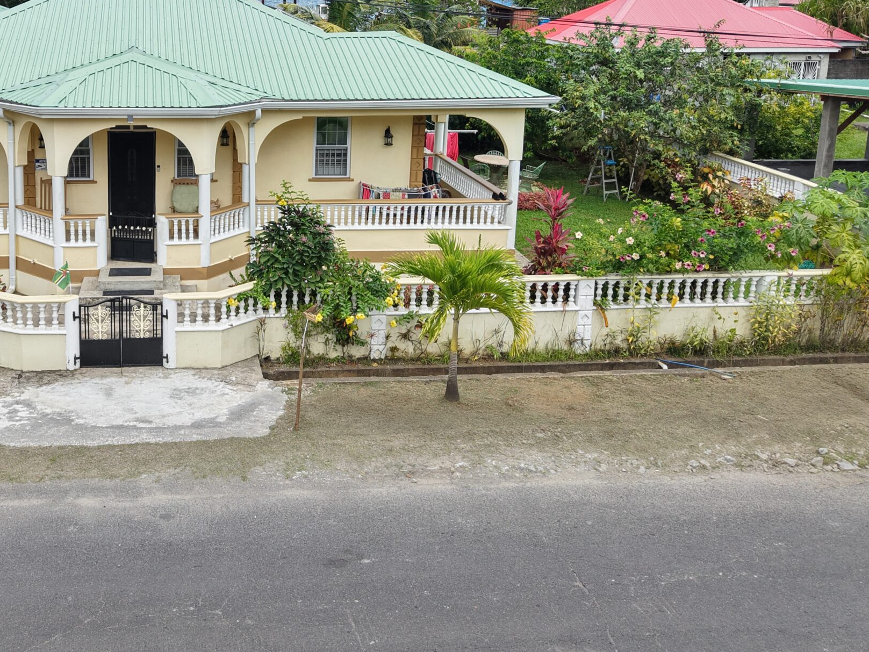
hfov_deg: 47.3
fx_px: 954
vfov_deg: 36.6
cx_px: 222
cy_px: 142
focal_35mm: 38
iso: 240
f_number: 1.8
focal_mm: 8.67
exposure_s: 1/2000
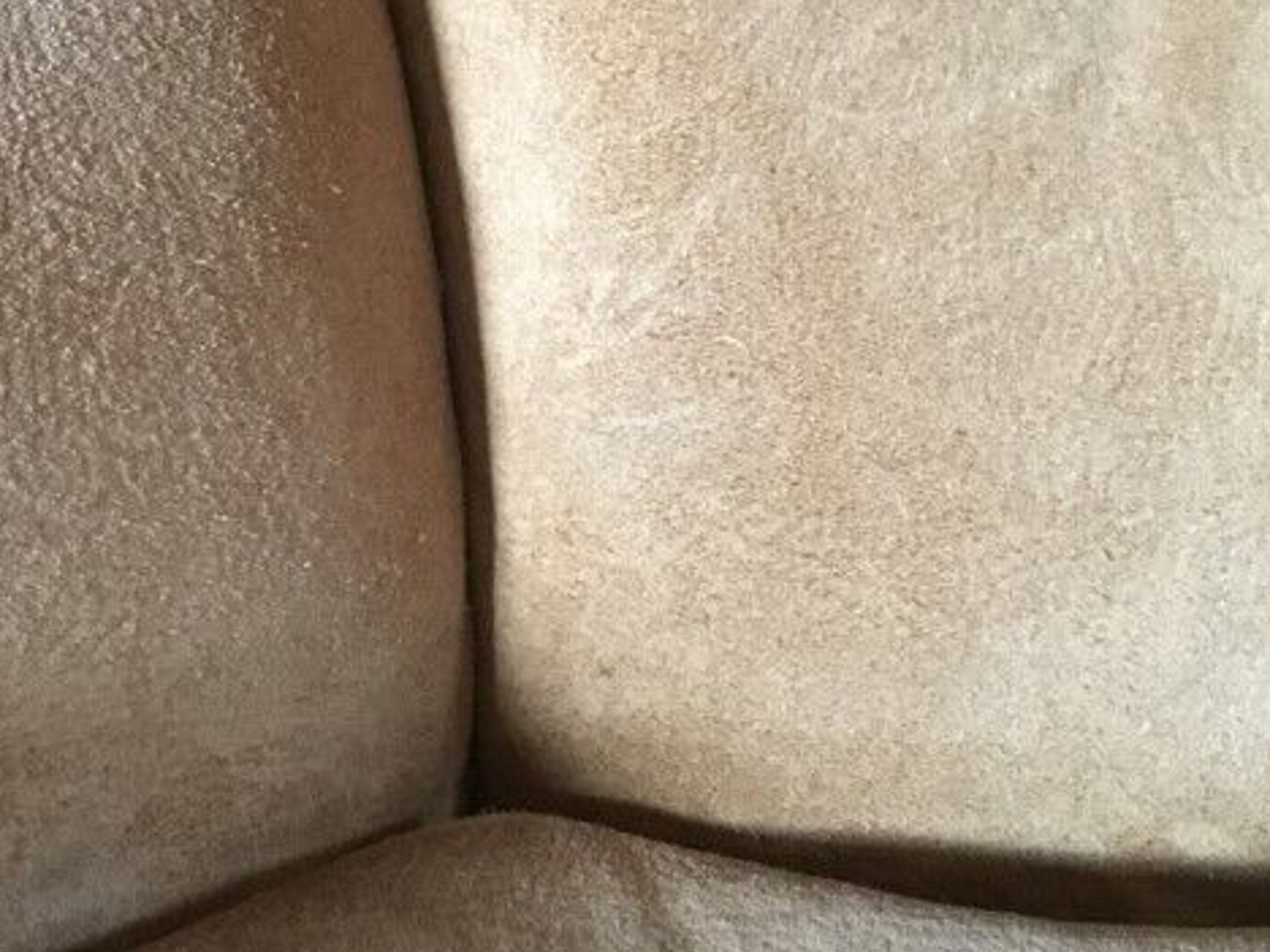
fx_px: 1944
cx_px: 415
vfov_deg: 27.4
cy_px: 328
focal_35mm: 53
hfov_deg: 35.8
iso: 640
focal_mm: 3.3
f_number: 2.4
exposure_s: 1/17
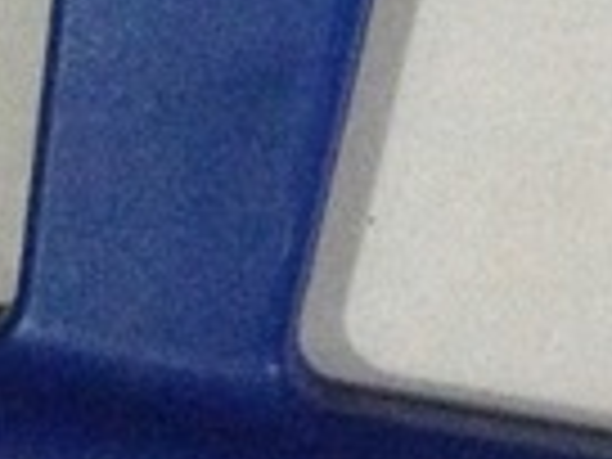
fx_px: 3430
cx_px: 774
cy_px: -279
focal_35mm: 194
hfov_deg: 10.0
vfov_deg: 7.5
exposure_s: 1/15
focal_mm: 4.12
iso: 800
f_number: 2.4
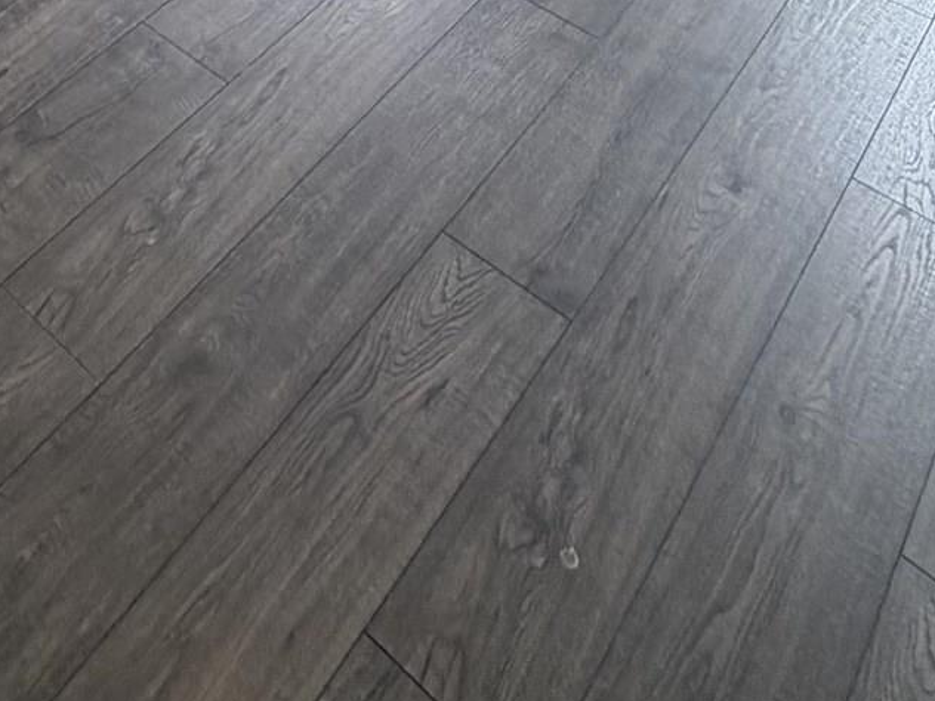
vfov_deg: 16.7
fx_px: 1378
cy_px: -853
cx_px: 65
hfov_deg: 35.0
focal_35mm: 51
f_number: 2.2
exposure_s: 1/120
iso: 100
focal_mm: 2.22
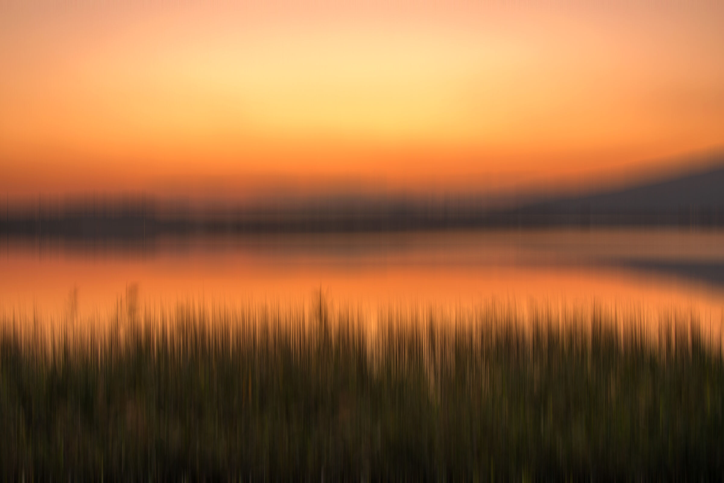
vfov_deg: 28.1
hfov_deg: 41.1
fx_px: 965
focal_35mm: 48
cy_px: 242
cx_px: 362
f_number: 9
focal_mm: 32
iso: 160
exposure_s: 1/25
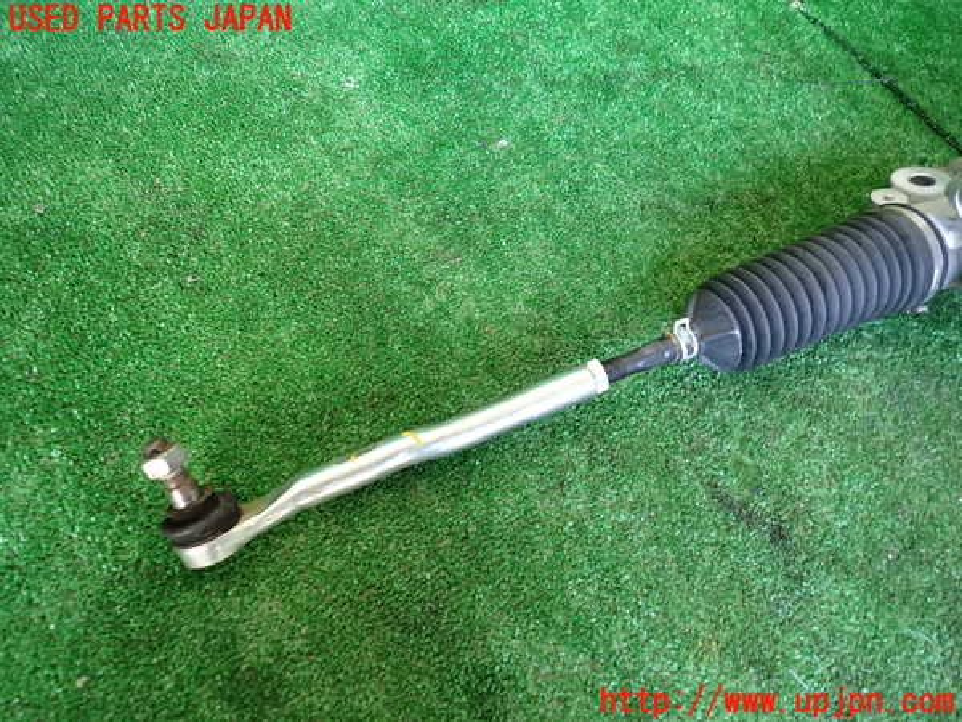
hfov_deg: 69.4
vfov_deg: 54.9
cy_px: 361
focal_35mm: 25
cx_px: 481
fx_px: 695
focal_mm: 4.5
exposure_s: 1/30
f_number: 2
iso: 320
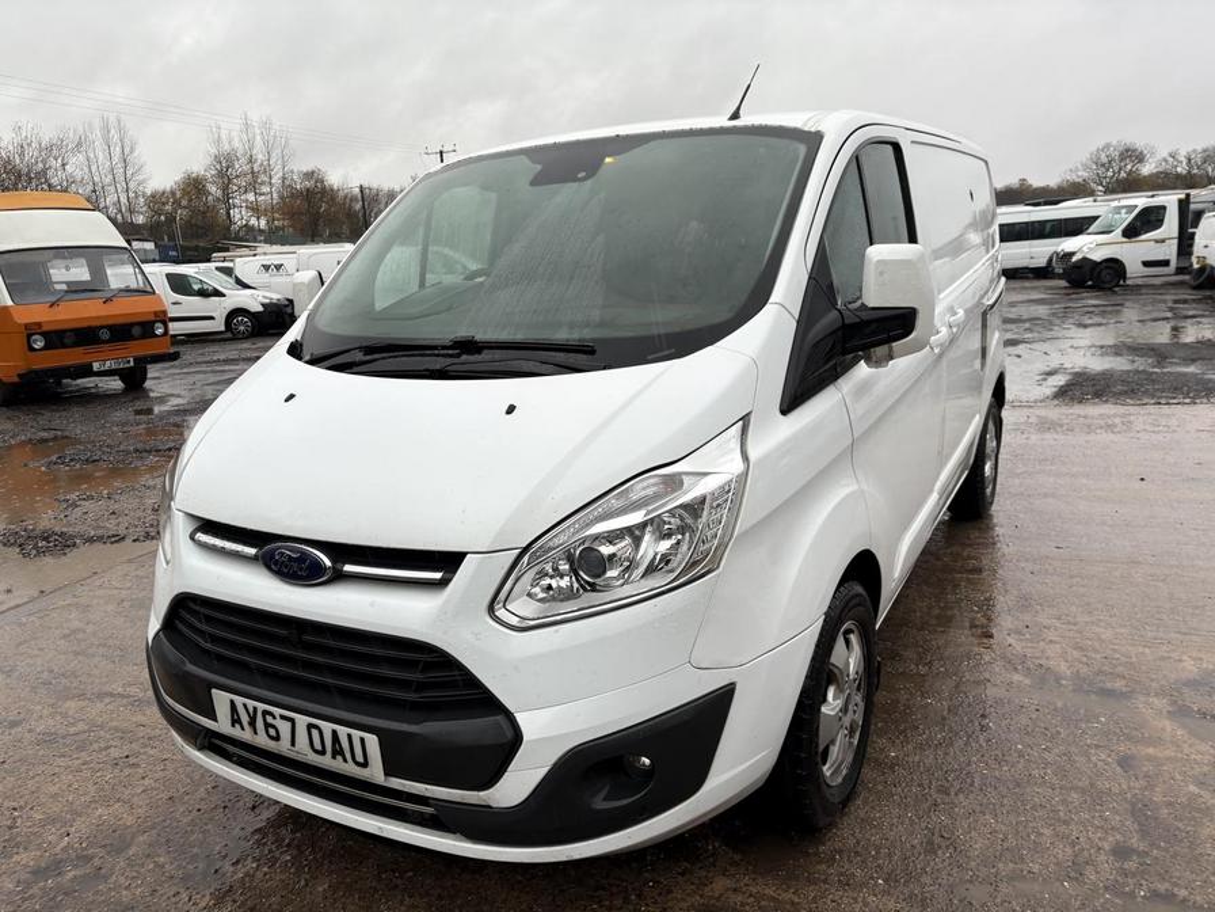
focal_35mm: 26
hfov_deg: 67.3
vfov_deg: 53.1
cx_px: 608
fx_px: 913
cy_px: 456
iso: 32
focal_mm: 5.96
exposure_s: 1/122
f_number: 1.6
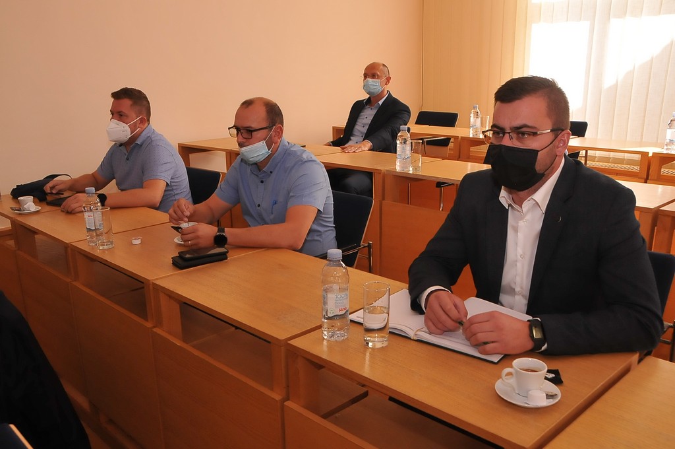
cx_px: 338
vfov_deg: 39.9
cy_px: 224
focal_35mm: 33
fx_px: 618
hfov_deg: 57.3
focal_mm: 22
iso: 1000
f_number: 9
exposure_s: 1/200
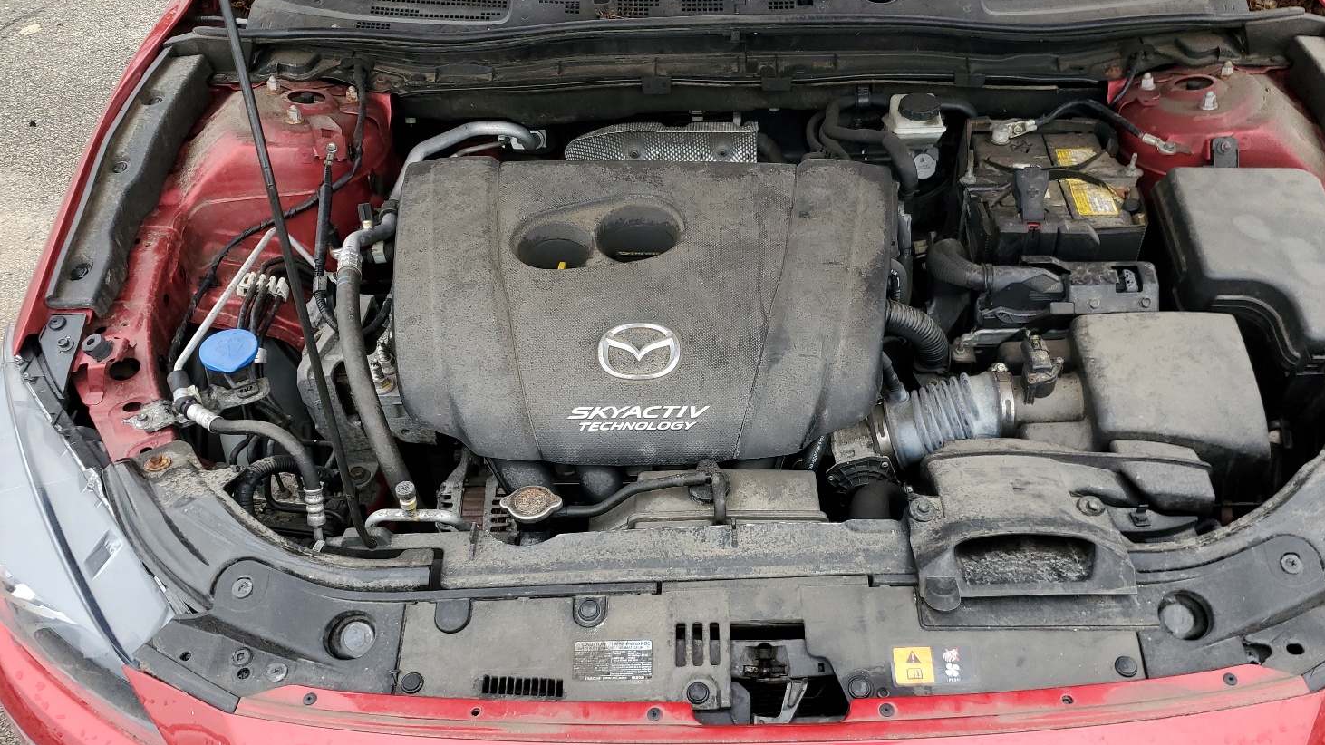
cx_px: 724
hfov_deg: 62.5
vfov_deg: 37.7
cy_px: 436
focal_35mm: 31
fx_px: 1089
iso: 50
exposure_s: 1/323
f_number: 1.5
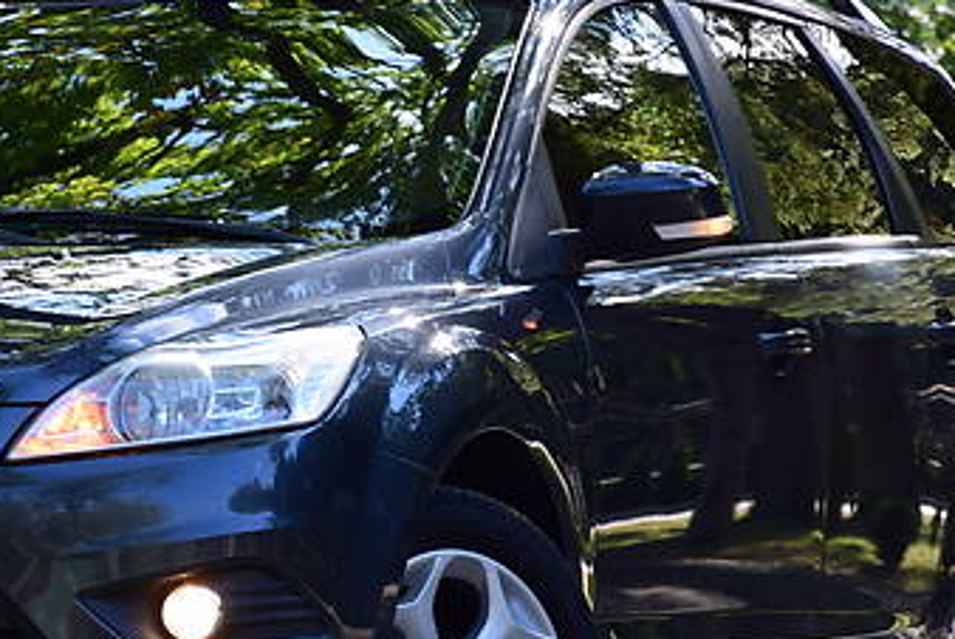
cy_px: 409
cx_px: 186
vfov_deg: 3.7
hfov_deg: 5.5
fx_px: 9908
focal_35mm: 373
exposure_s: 1/160
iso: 400
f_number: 9
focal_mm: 105
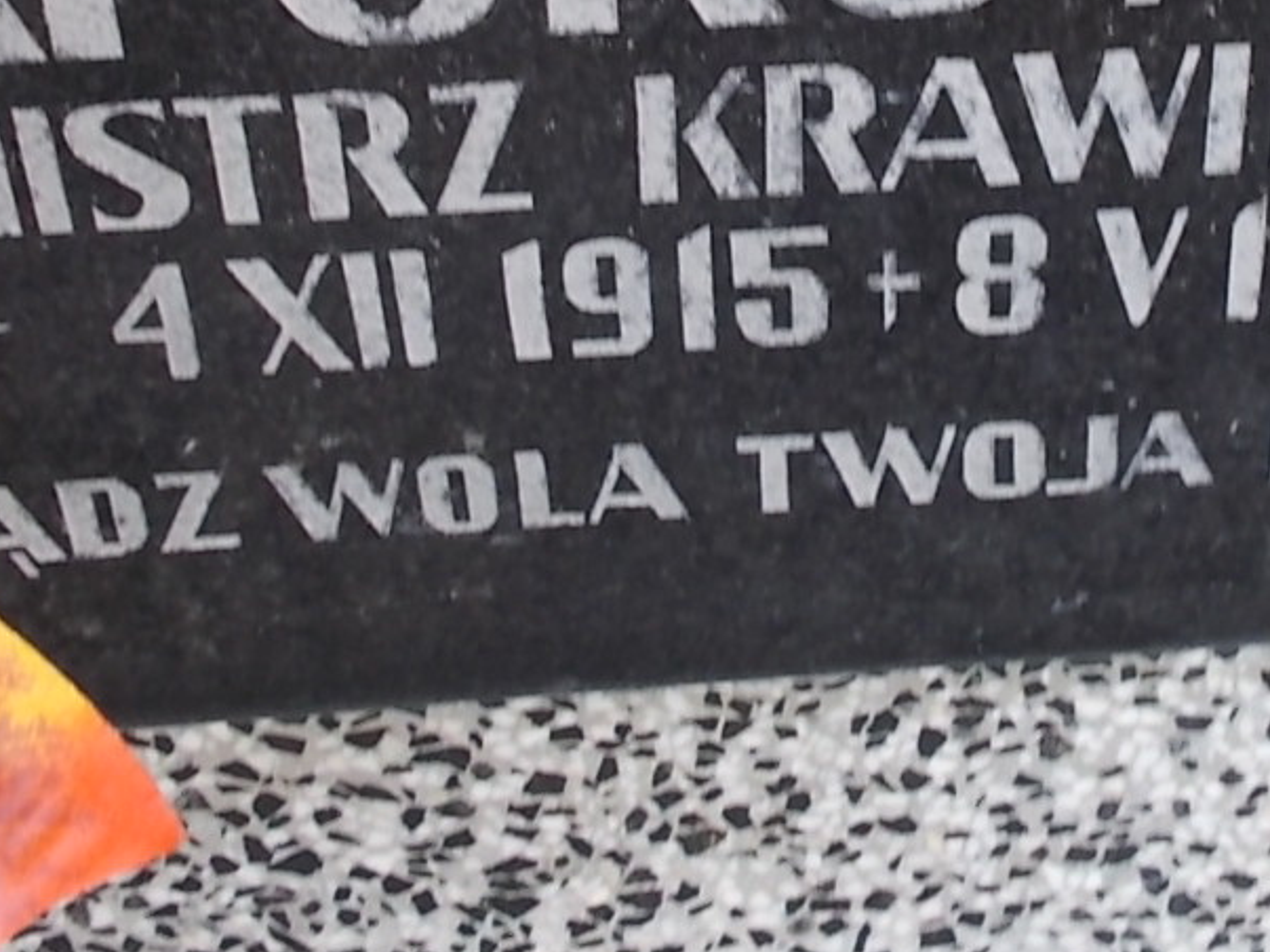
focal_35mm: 69
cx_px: 849
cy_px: -168
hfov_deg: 28.0
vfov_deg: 20.1
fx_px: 2531
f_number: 3.2
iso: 80
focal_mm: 4.6
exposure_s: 1/60
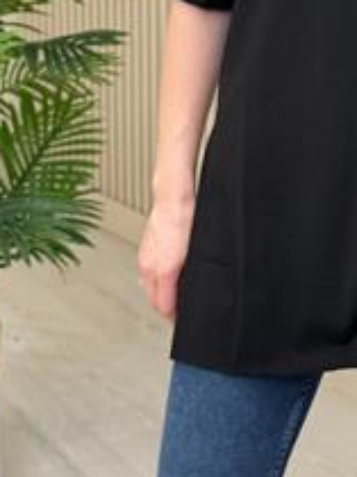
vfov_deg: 15.5
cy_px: -106
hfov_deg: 11.9
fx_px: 1681
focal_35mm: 122
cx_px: 393
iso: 100
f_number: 1.78
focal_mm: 6.76
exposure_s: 1/135
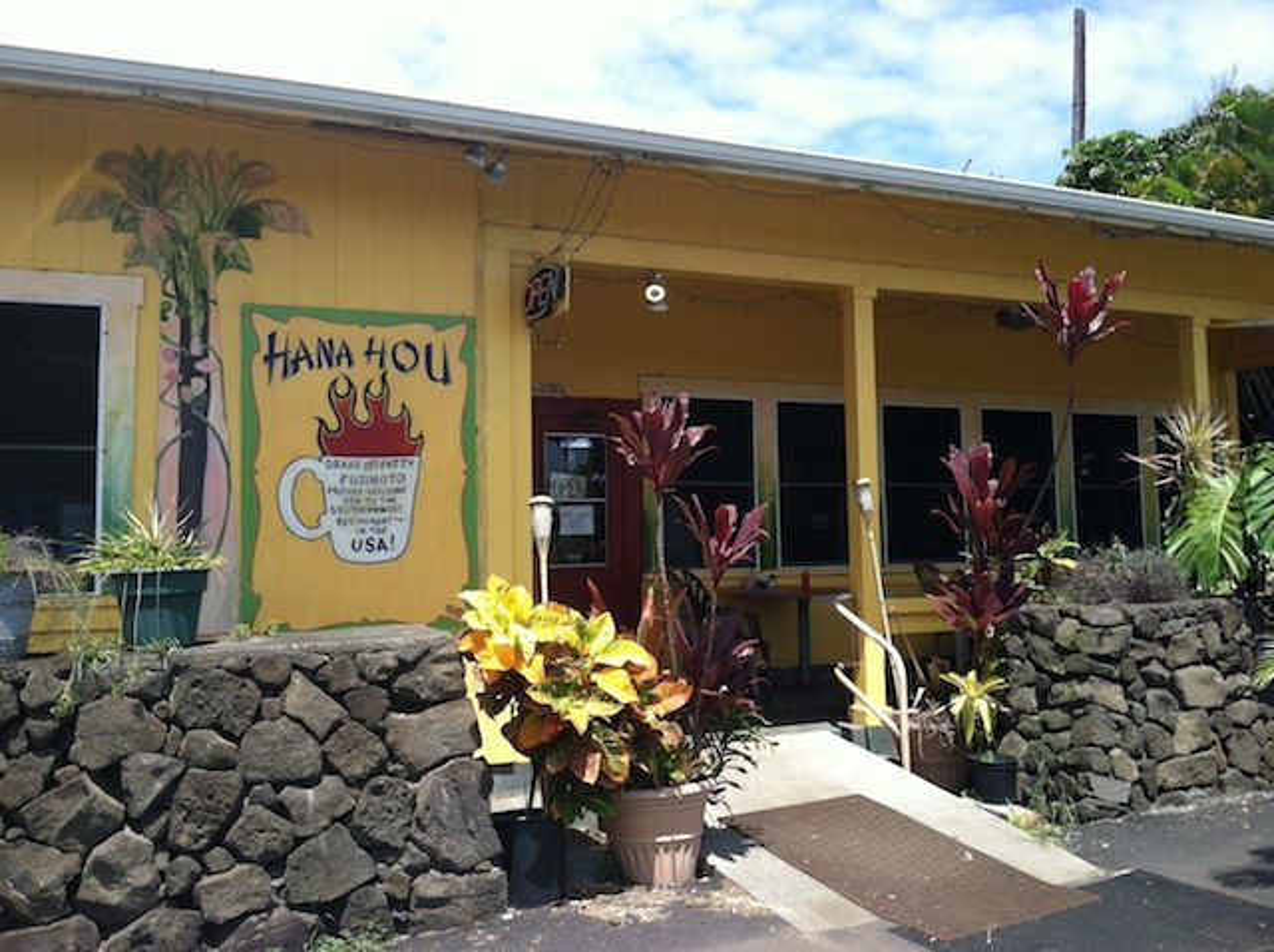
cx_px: 637
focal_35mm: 35
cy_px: 476
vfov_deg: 40.6
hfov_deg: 52.7
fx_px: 1286
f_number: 2.8
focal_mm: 3.85
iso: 80
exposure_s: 1/667
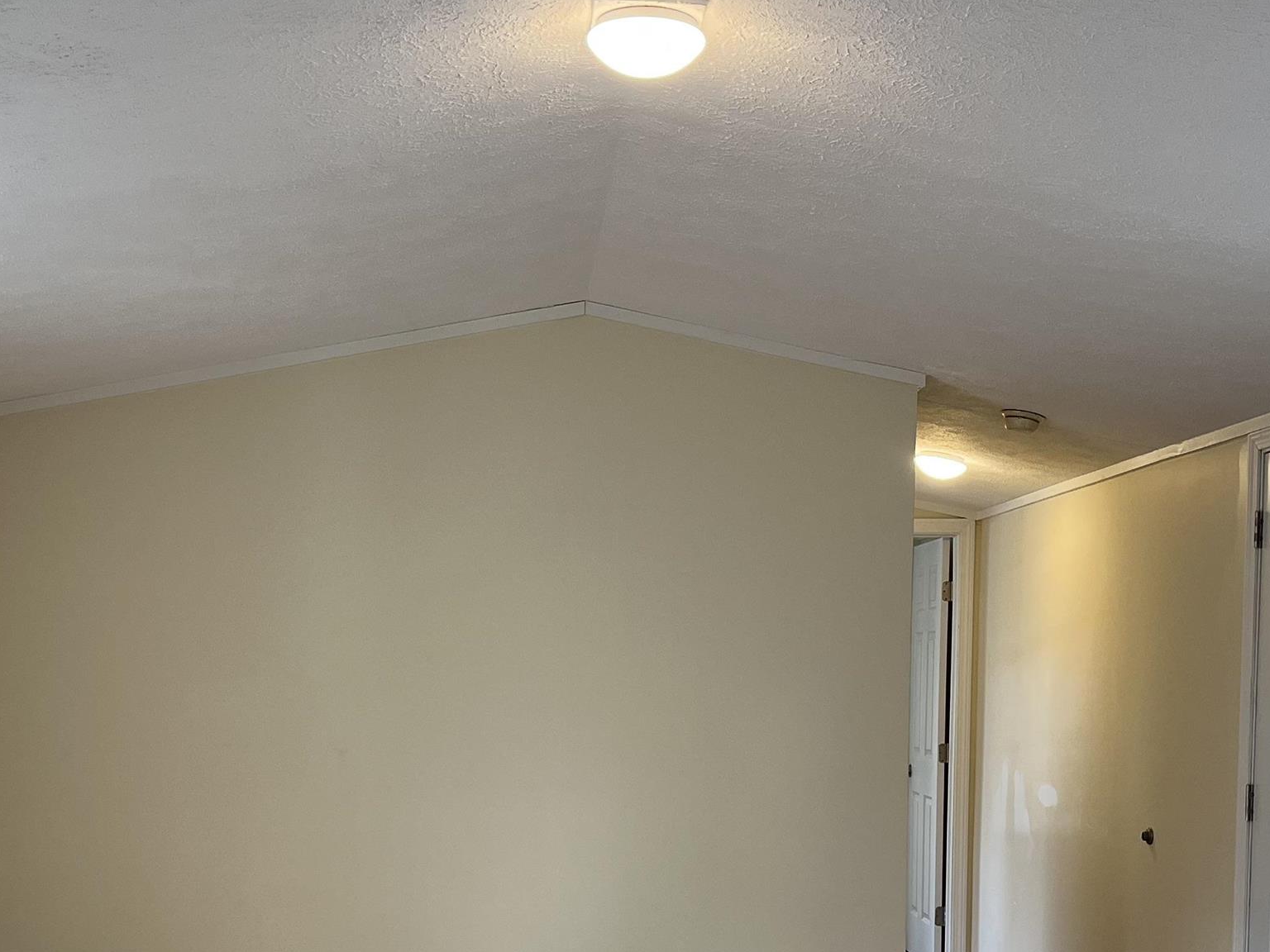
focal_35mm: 52
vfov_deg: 27.5
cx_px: 618
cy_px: 763
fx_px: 1908
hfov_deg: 36.8
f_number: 1.6
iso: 80
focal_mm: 5.1
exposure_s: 1/120
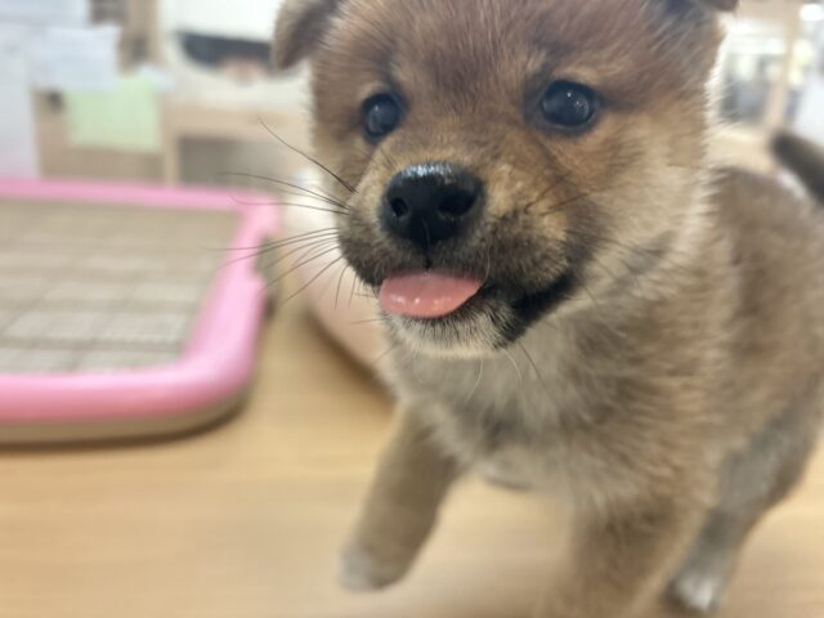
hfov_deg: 67.3
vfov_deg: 53.1
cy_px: 309
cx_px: 412
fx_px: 619
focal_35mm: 26
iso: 125
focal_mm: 5.96
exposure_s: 1/100
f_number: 1.6
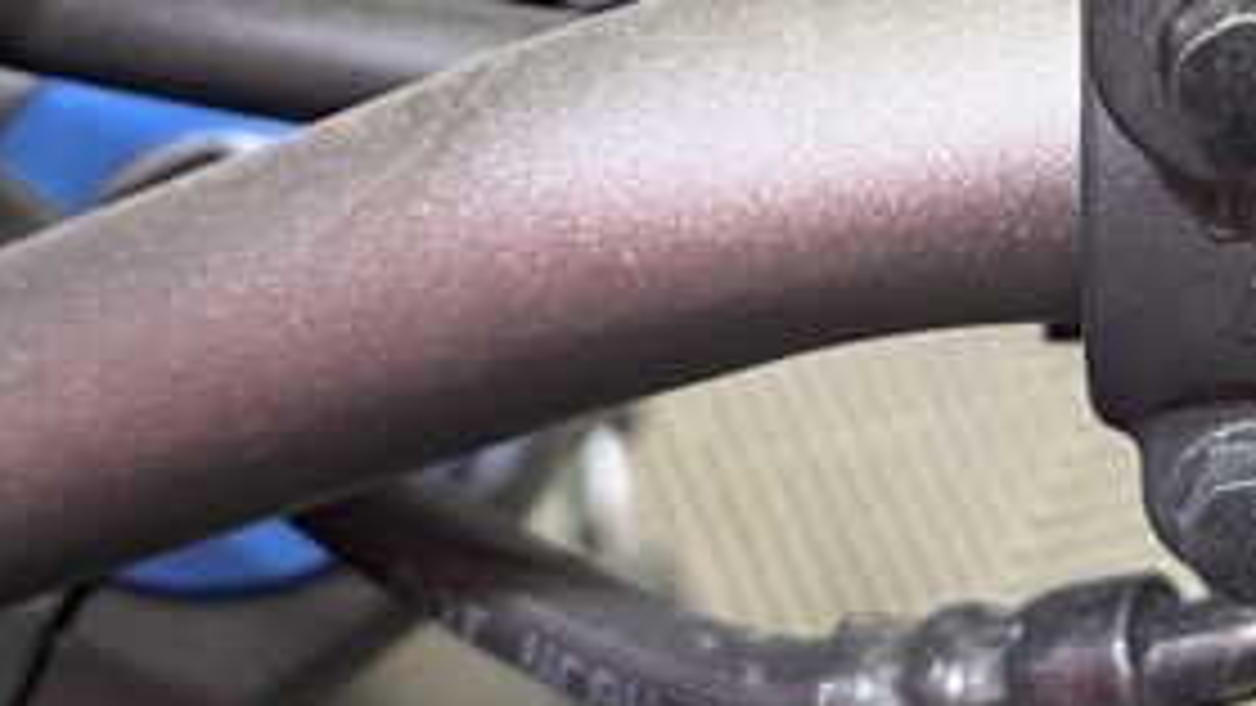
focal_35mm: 104
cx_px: 1360
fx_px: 3464
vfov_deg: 11.4
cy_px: -180
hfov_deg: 19.7
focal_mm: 5.1
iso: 125
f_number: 1.6
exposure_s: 1/50
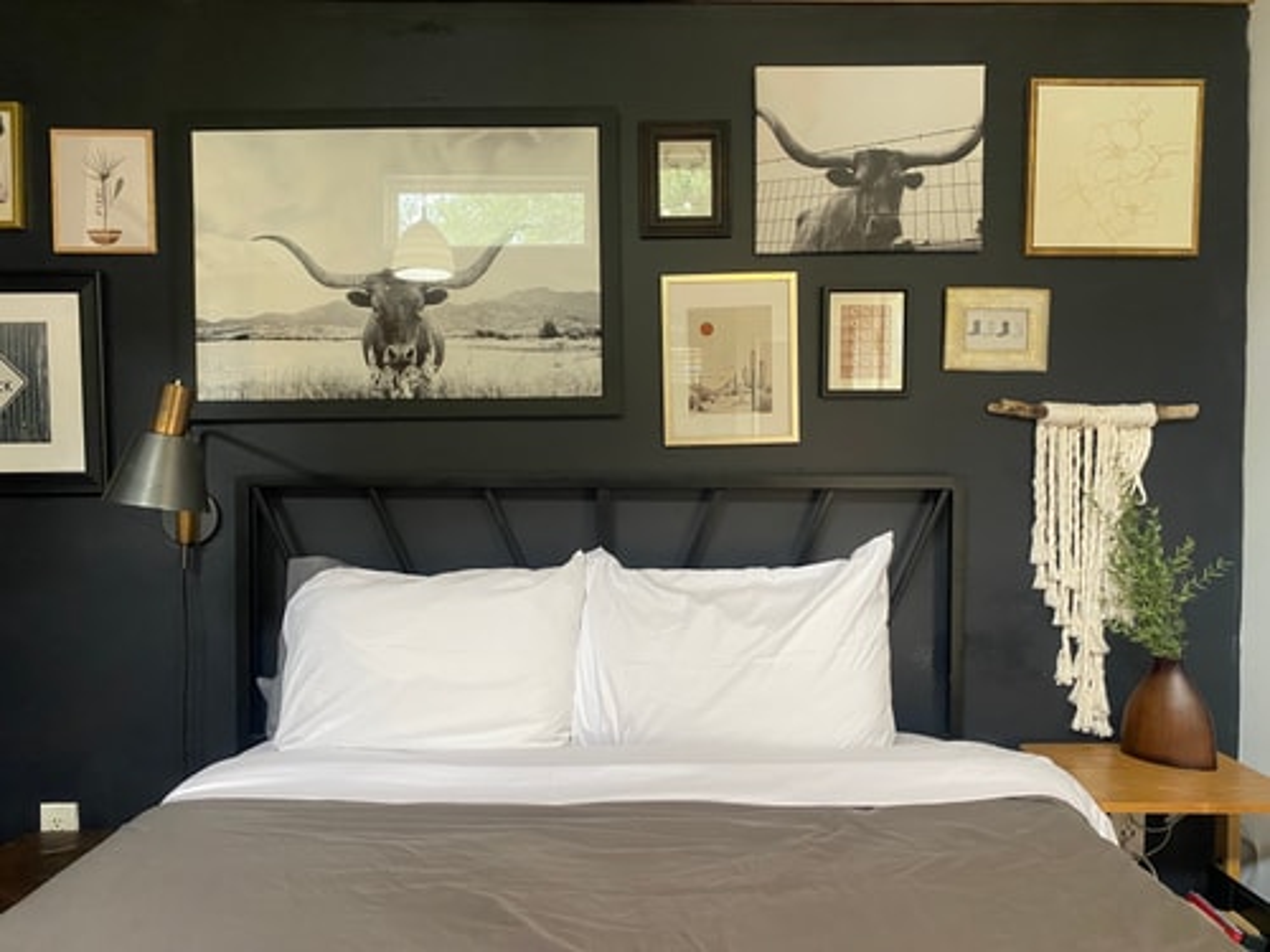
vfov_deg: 53.1
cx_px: 635
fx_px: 954
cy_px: 476
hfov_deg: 67.3
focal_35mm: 26
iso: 200
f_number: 1.8
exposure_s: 1/60
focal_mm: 4.25
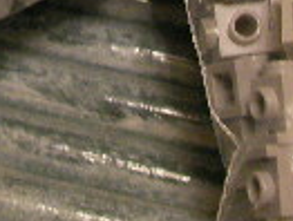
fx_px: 1570
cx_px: -63
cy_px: -275
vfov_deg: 7.6
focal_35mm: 185
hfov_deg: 10.5
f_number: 3.5
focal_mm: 6.3
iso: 200
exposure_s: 1/7
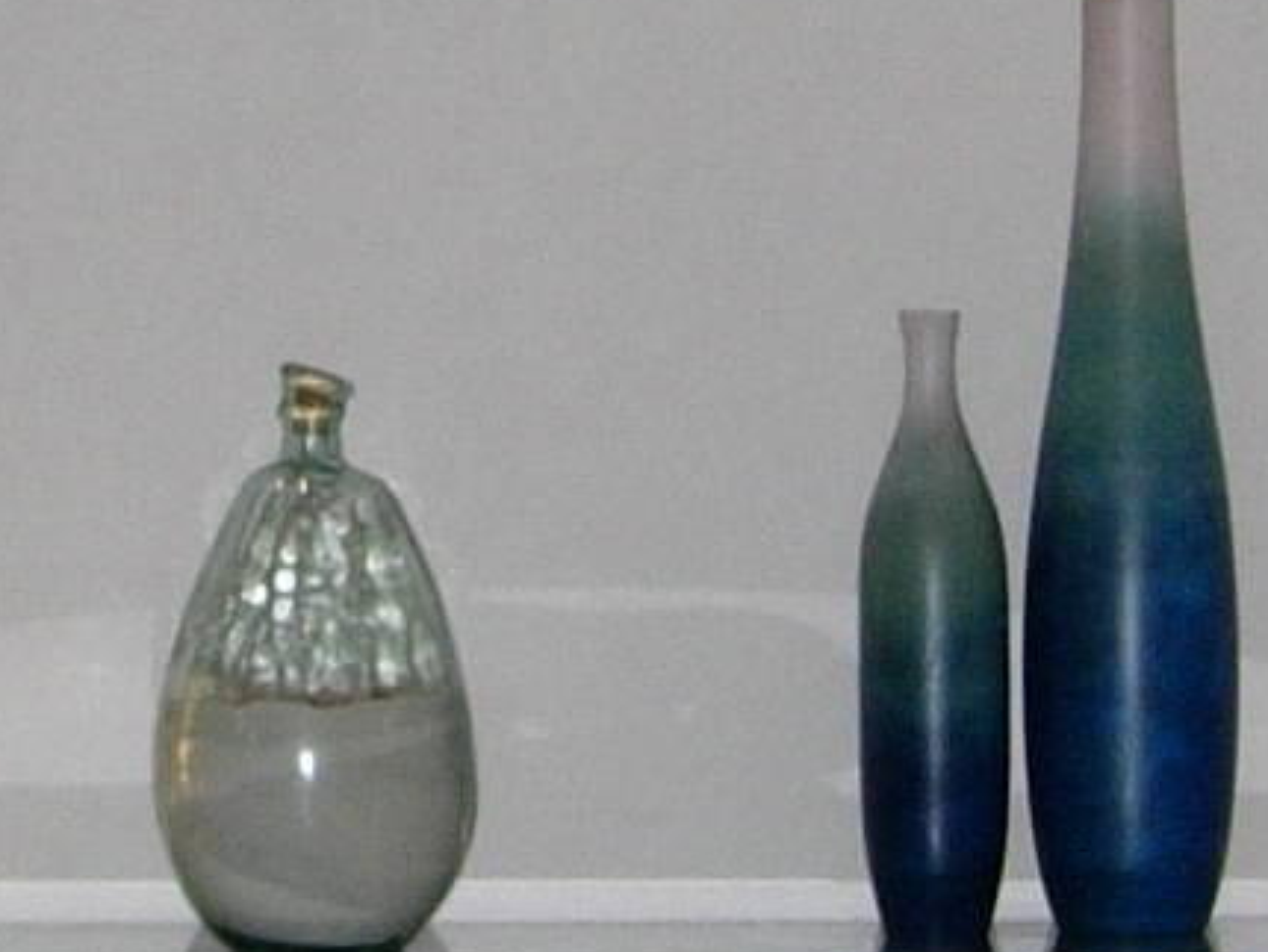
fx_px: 8393
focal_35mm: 229
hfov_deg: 8.6
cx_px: 548
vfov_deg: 6.5
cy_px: 85
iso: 89
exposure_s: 1/71.8
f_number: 2.8
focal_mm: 7.8
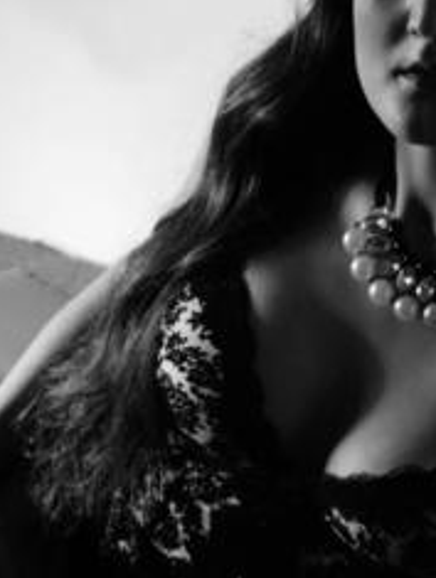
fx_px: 2462
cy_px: 354
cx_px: 400
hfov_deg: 10.1
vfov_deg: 13.4
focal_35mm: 147
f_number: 5.6
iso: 400
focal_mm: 48
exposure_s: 1/80
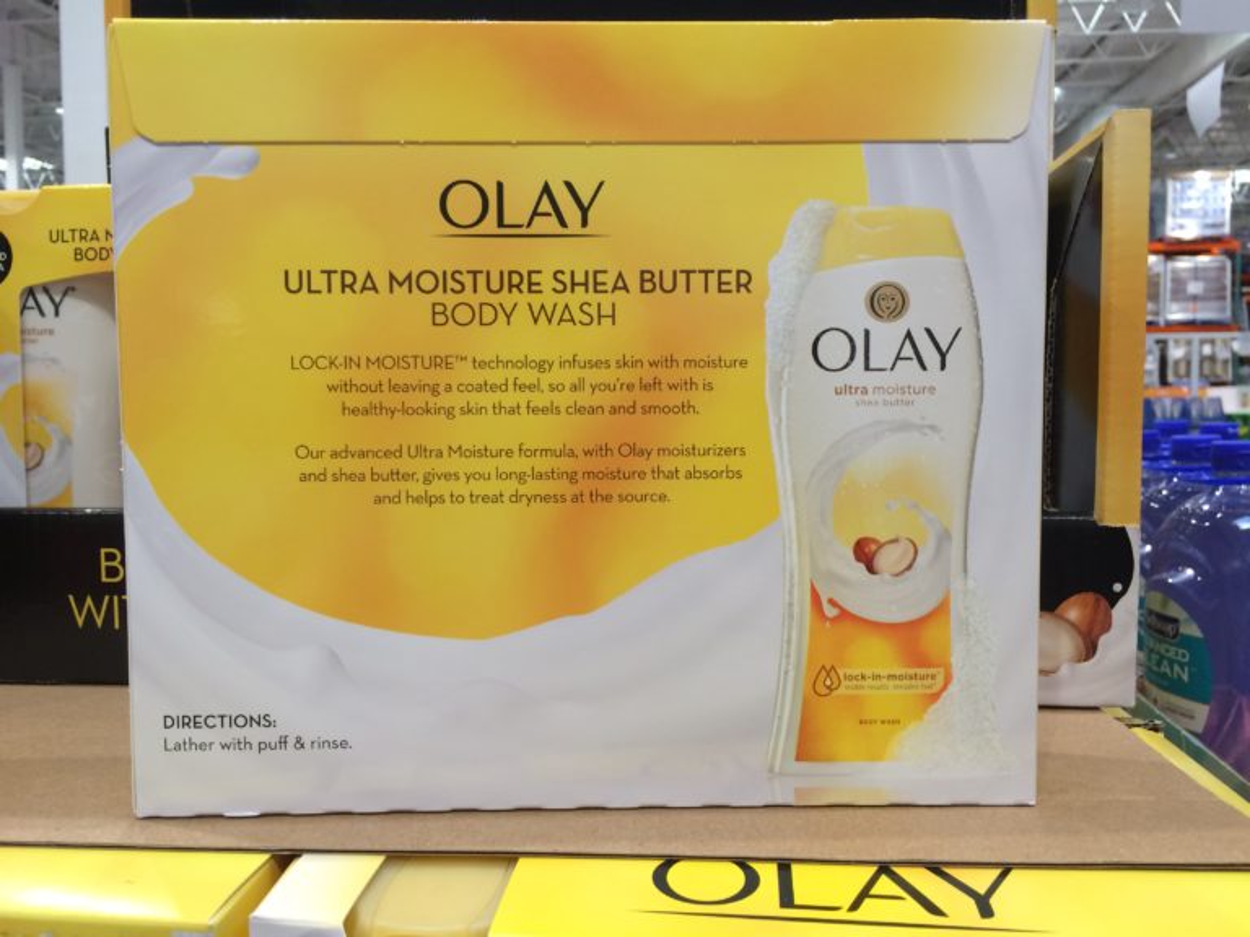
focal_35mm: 29
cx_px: 625
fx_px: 1047
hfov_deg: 61.7
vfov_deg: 48.2
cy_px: 468
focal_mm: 4.15
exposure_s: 1/30
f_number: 2.2
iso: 40
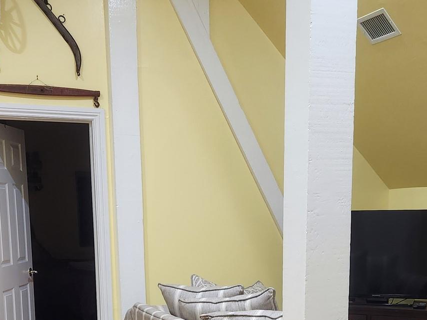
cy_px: 326
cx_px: 228
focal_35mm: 55
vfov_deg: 25.2
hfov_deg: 34.9
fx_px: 678
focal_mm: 5.4
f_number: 1.8
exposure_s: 1/120
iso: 500
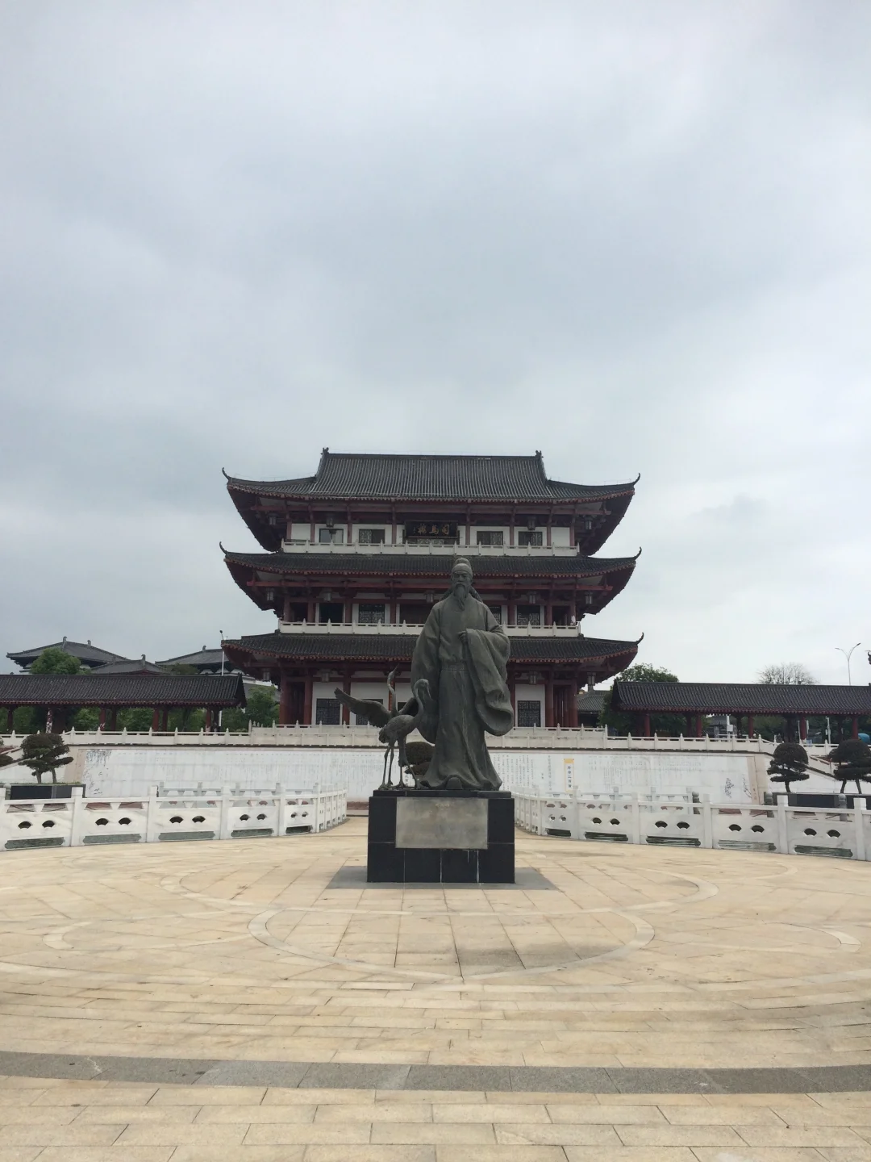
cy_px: 581
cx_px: 436
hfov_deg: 48.2
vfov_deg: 61.7
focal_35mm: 29
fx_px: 973
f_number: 2.2
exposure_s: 1/1709
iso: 32
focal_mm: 4.15
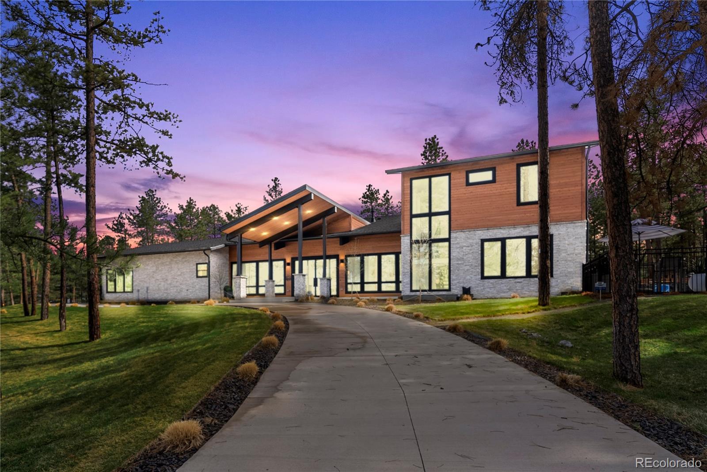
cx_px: 354
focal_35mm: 18
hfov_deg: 90.0
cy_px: 236
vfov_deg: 67.4
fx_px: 354
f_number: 5.6
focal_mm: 18
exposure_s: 1/320
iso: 100
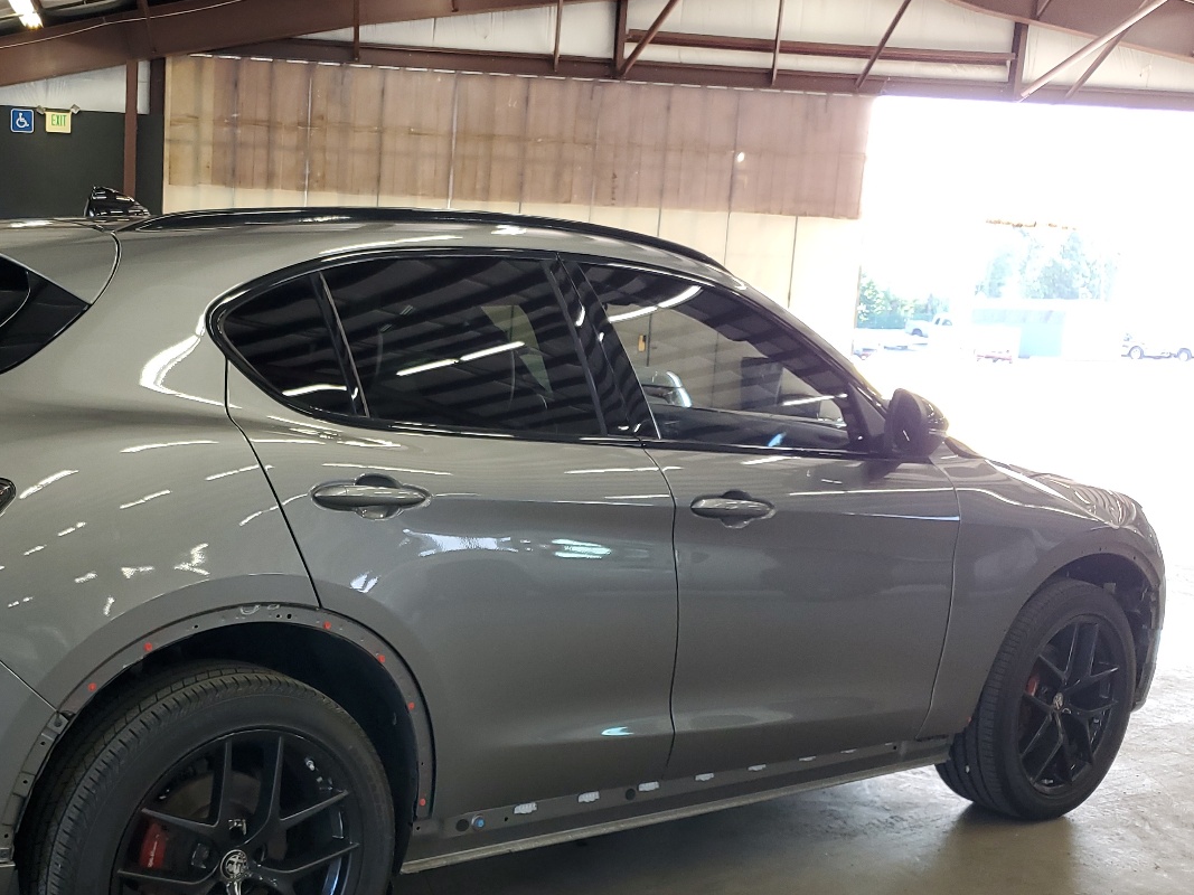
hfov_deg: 46.7
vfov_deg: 36.4
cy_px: 600
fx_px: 1345
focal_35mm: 39
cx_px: 349
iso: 70
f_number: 1.5
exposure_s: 1/60.2
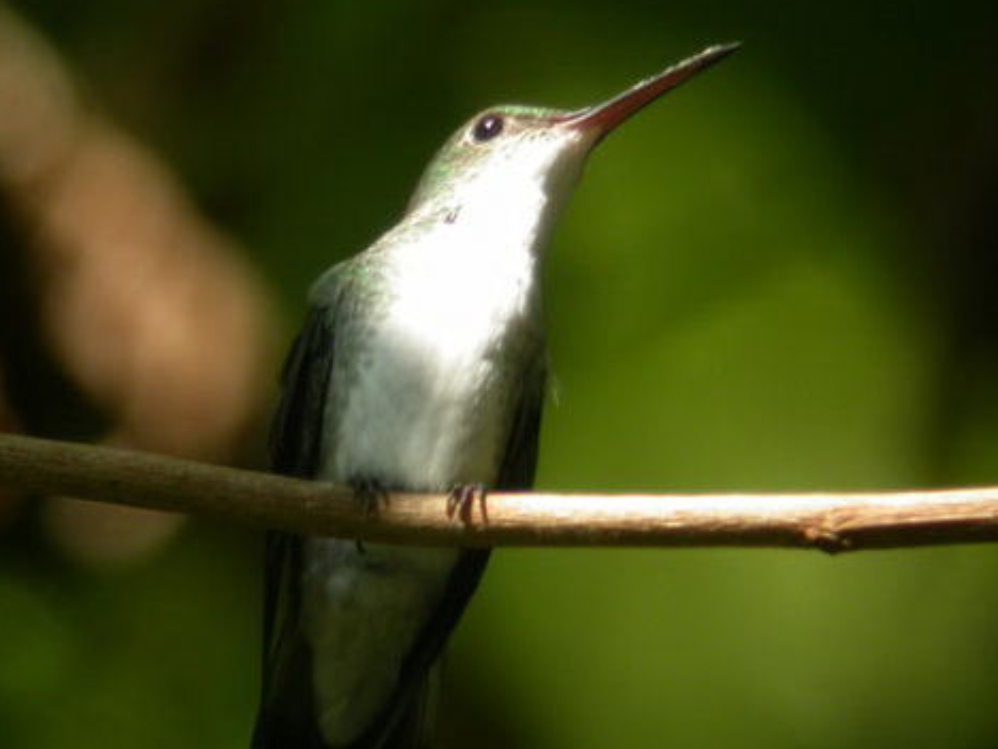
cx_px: 403
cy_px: 465
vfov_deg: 10.2
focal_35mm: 145
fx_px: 4180
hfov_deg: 13.6
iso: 100
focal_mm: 22
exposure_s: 1/54.8
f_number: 4.1
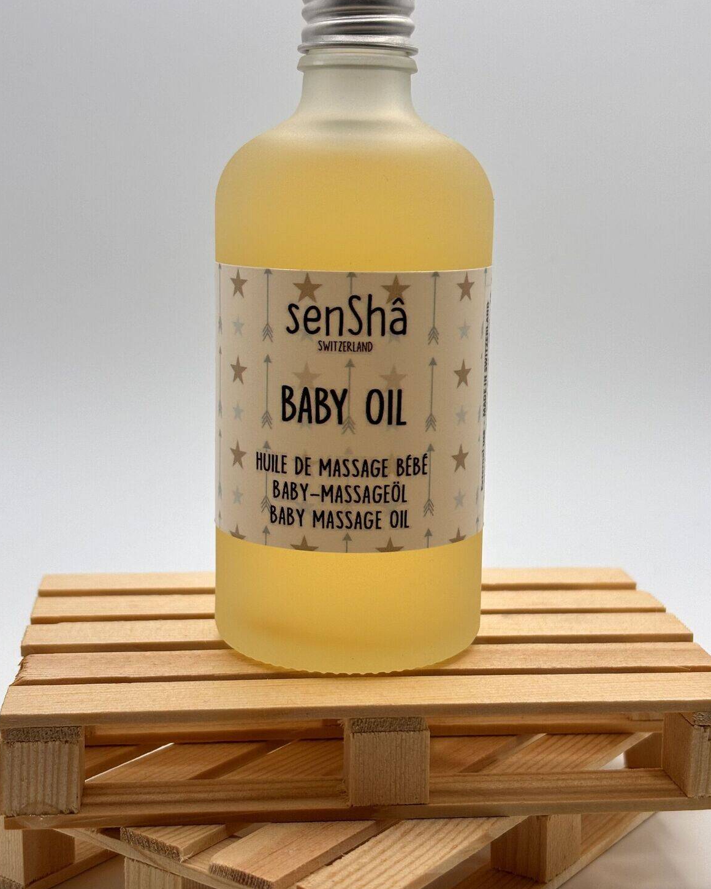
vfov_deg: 33.6
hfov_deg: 27.1
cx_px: 350
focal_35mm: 56
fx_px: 1473
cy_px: 430
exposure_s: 1/244
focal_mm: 5.96
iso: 32
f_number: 1.6
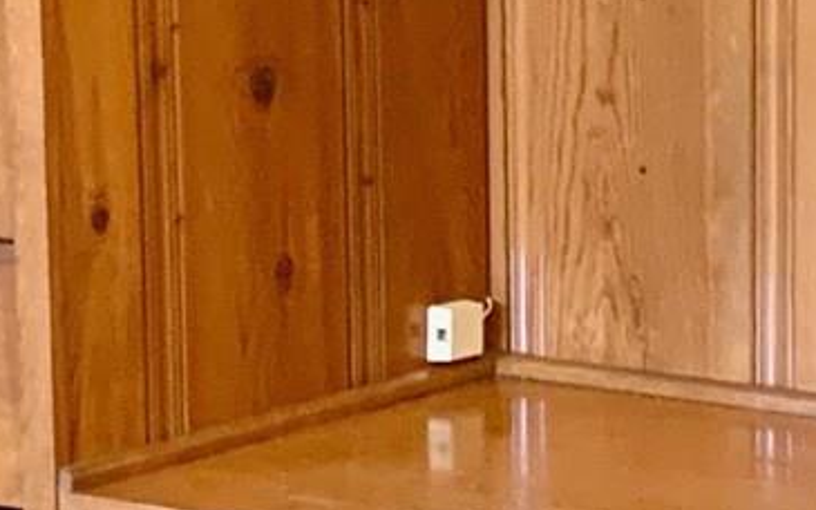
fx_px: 3869
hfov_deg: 12.0
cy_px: 309
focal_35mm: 174
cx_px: 736
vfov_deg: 7.5
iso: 400
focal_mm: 4.25
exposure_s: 1/40
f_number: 1.8
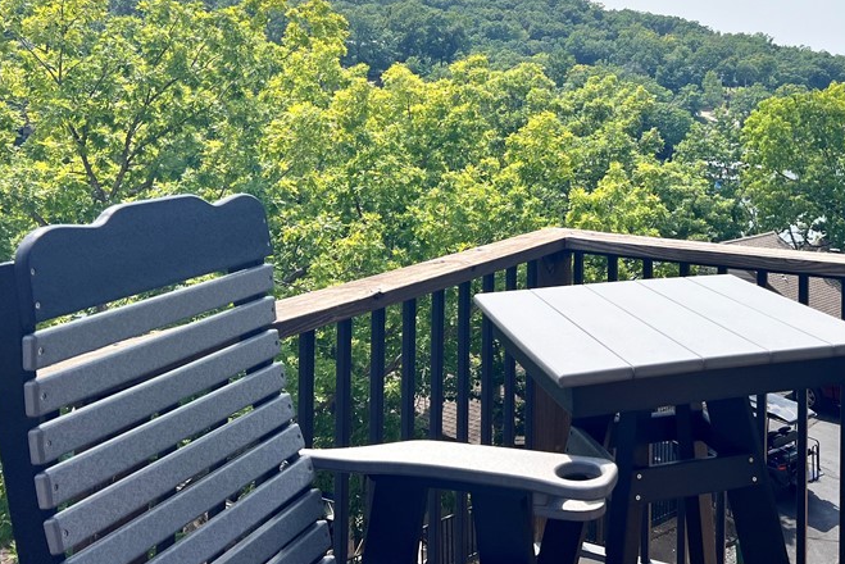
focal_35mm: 42
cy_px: 81
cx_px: 605
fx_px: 986
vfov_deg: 30.8
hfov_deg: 45.2
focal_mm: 5.7
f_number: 1.5
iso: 50
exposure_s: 1/5587
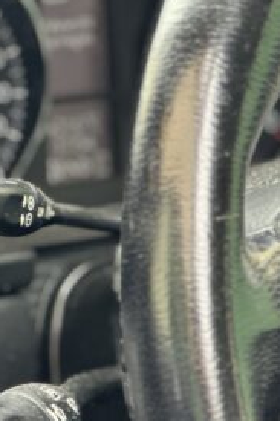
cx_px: -104
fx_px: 2722
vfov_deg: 8.8
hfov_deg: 5.8
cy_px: 427
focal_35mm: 233
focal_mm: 9
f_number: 2.8
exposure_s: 1/40
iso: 200
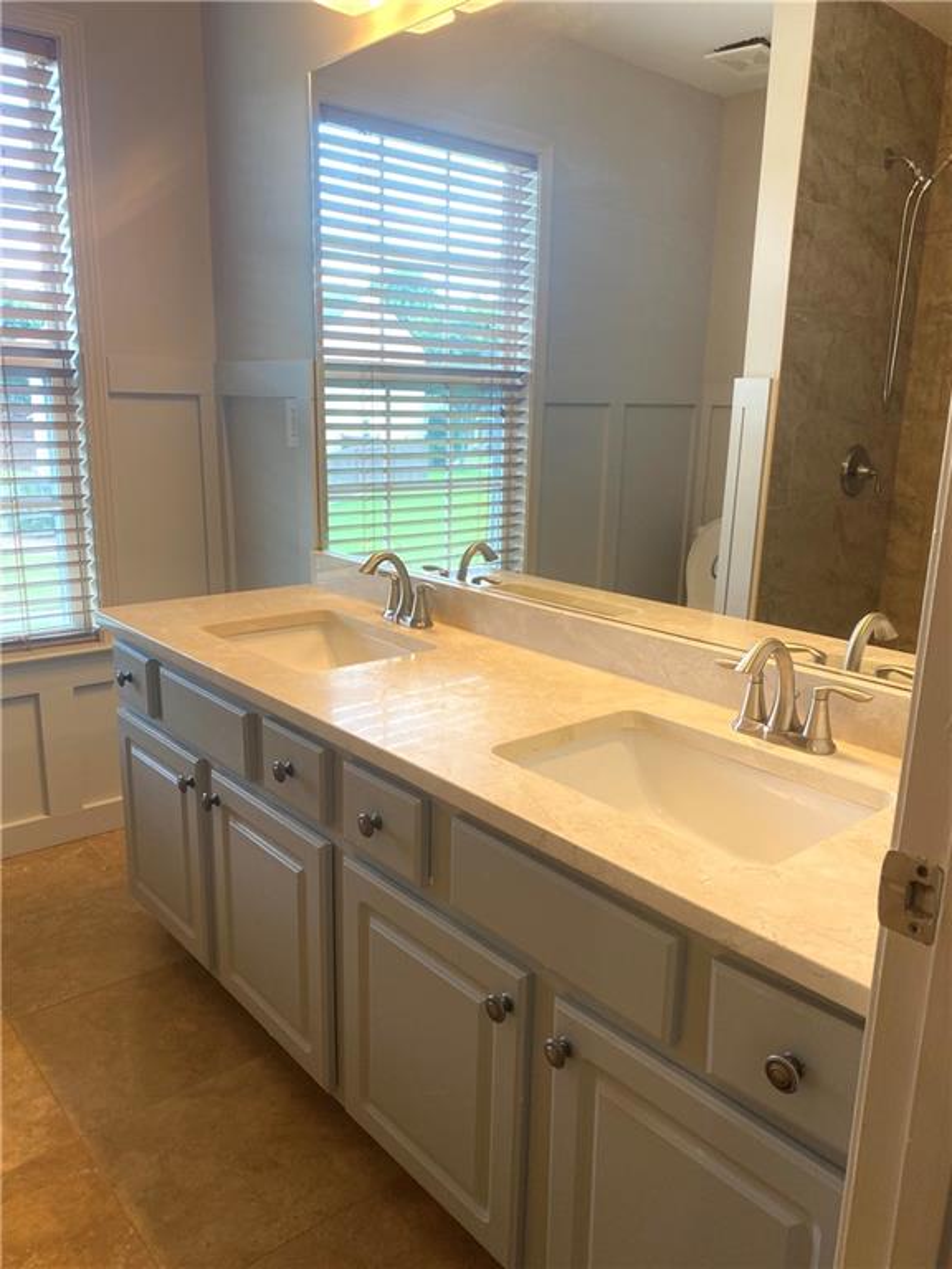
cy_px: 634
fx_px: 953
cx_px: 476
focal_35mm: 26
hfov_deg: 53.1
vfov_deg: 67.3
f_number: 1.8
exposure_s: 1/120
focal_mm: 4.25
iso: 125
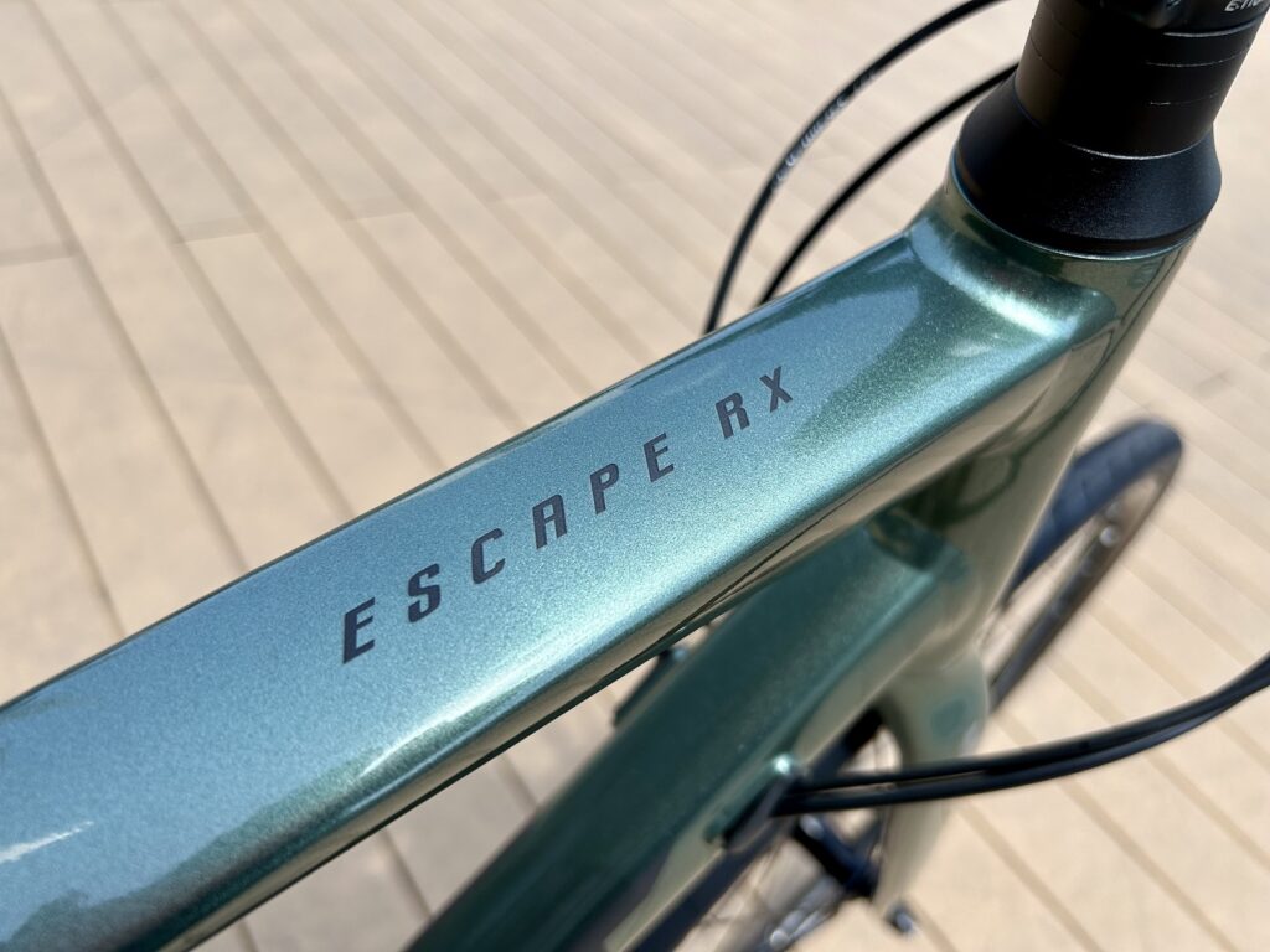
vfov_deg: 53.1
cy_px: 476
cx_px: 635
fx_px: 954
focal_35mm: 26
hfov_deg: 67.3
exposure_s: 1/1621
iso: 50
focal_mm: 5.7
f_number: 1.5
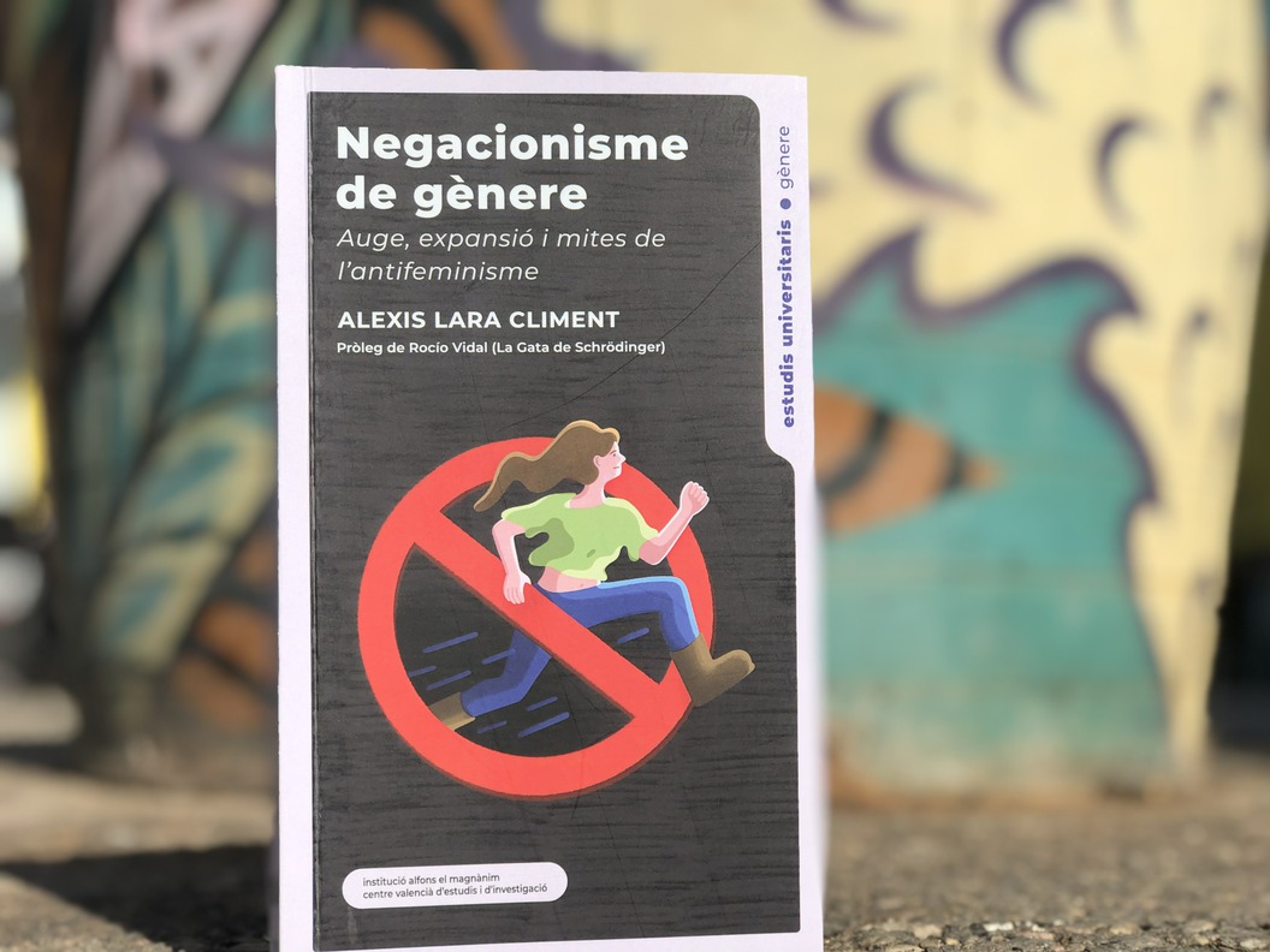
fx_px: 2091
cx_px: 635
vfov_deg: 25.7
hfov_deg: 33.8
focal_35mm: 57
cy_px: 476
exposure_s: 1/1021
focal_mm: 6.6
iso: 20
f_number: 2.8
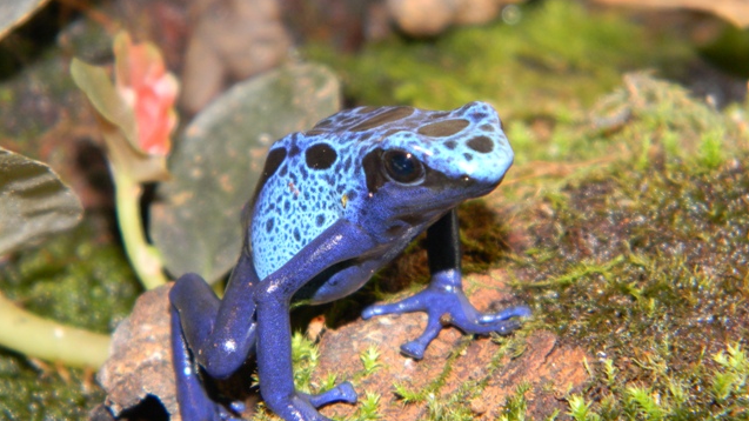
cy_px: 216
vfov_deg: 7.5
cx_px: 374
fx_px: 3217
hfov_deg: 13.3
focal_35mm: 162
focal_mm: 26.8
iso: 200
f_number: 10
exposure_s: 1/30
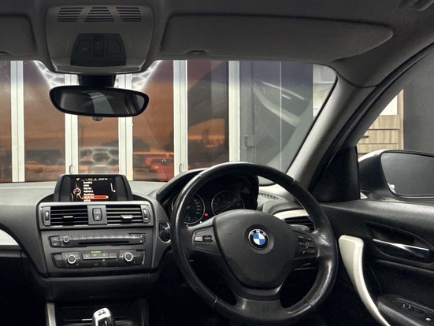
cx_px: 91
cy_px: 163
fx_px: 326
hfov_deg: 62.1
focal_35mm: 26
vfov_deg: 53.1
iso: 320
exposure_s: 1/53
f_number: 2.2
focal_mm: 2.22
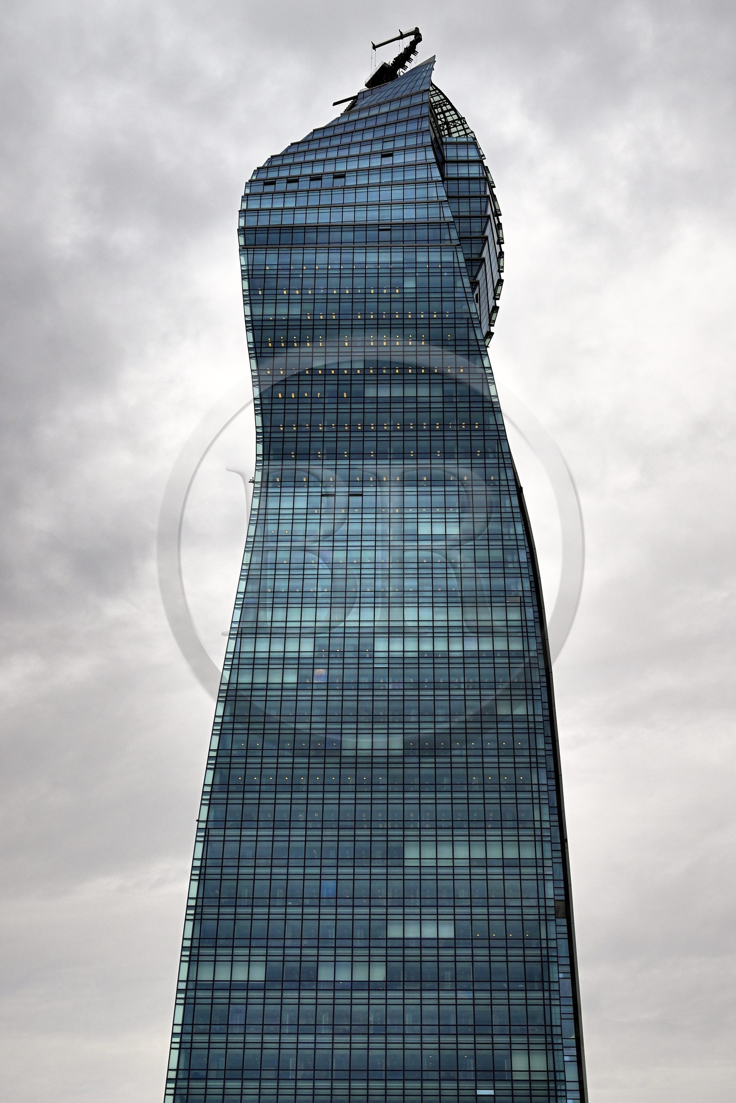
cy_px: 552
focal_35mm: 34
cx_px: 368
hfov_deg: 38.9
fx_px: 1042
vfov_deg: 55.8
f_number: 13
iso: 400
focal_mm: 34
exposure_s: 1/250
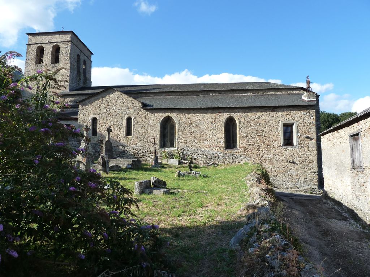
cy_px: 138
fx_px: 267
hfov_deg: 69.4
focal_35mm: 25
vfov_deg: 54.9
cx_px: 185
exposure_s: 1/320
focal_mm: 4.1
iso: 125
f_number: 4
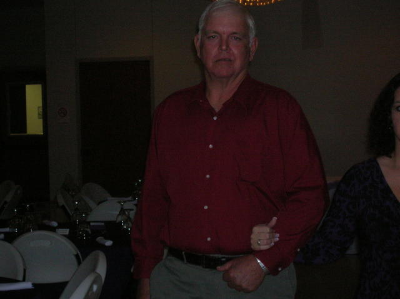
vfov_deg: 14.5
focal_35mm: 102
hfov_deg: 19.3
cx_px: 200
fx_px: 1178
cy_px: 150
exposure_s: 1/60.1
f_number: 4.9
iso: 200
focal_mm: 17.1
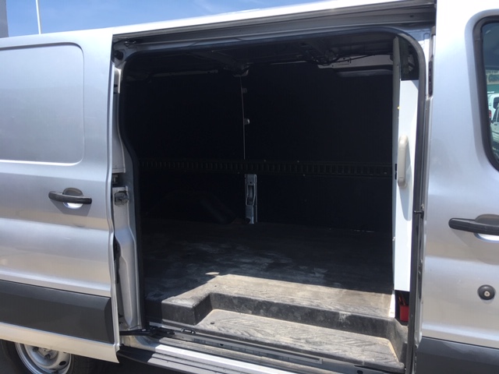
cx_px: 250
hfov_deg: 61.7
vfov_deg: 48.2
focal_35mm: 29
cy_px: 187
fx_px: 418
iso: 25
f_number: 2.2
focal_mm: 4.15
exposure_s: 1/916
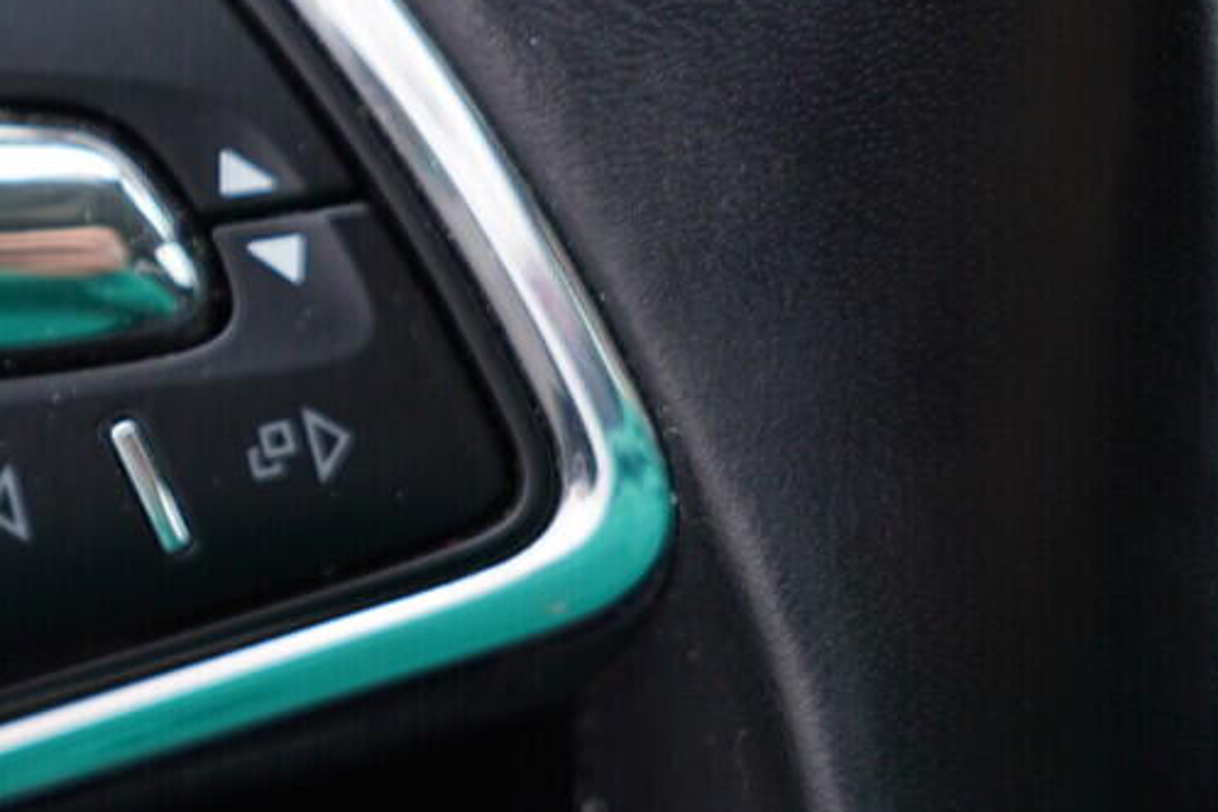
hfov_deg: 18.6
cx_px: -237
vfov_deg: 13.1
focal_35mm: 104
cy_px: 105
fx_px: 3518
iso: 125
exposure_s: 1/40
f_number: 2.8
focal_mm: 24
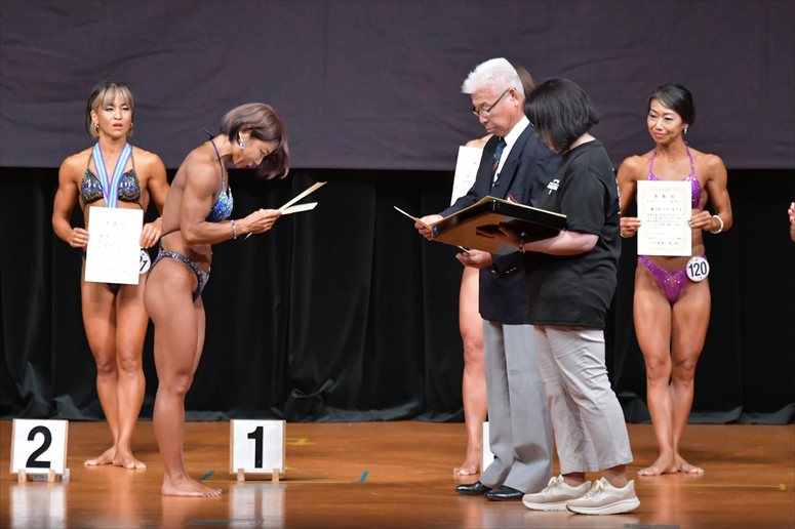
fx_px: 5960
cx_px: 398
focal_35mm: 270
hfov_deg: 7.6
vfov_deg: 5.1
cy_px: 264
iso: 6400
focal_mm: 180
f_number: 5.6
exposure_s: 1/400
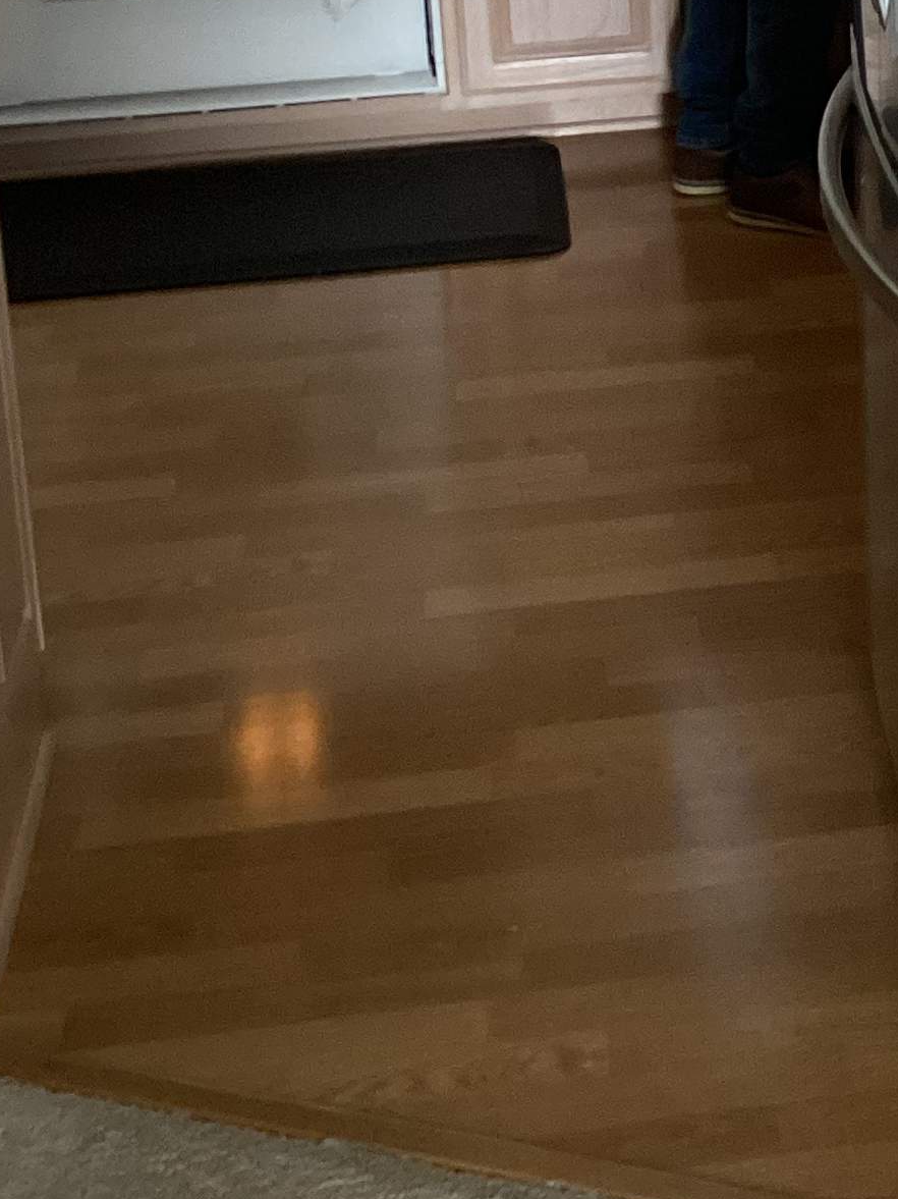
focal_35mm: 86
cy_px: -78
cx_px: 1010
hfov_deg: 16.6
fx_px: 2976
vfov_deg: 21.7
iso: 320
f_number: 2.4
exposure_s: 1/40
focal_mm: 3.3
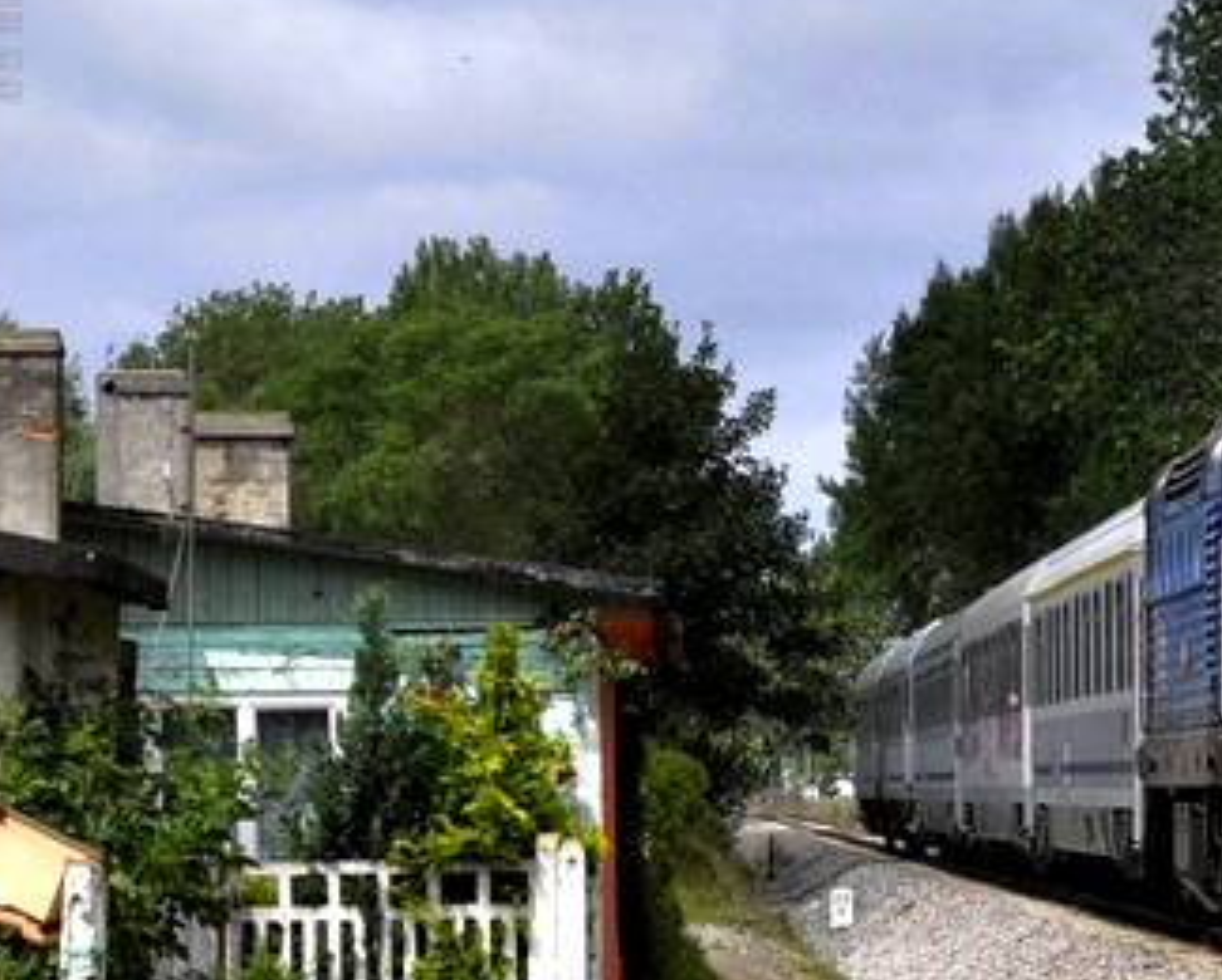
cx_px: 596
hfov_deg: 7.2
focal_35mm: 270
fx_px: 9777
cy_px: 307
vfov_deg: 5.7
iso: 200
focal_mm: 52
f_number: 11
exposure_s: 1/500
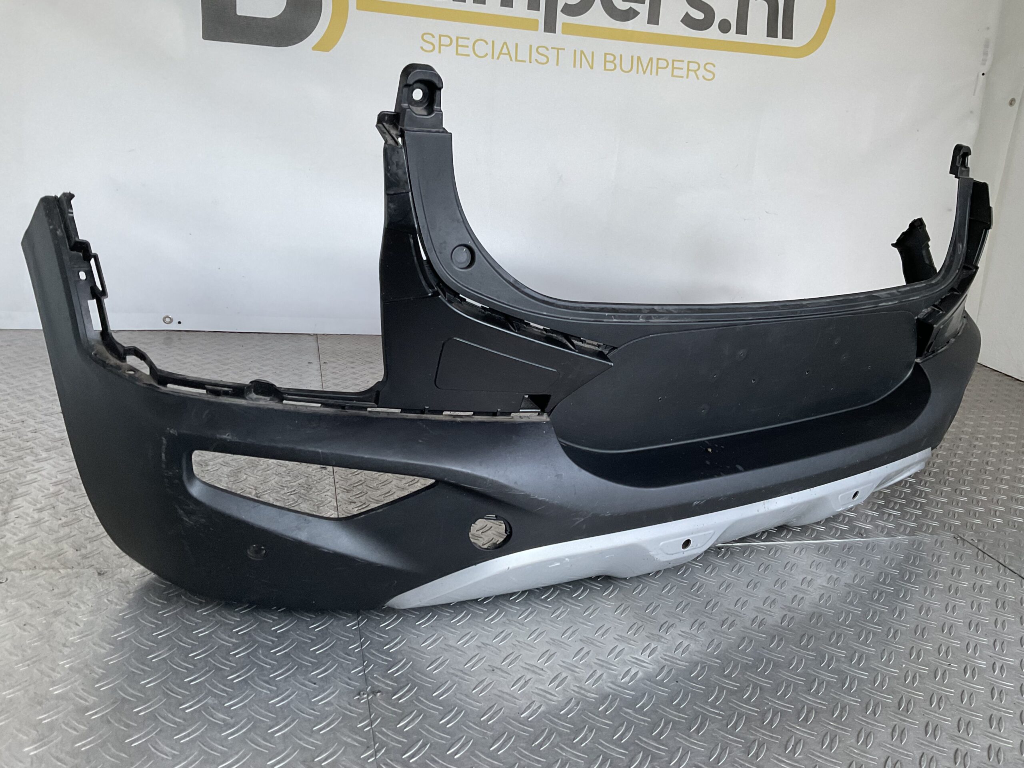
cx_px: 512
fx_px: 858
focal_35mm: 29
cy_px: 384
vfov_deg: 48.2
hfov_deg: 61.7
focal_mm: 3
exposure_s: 1/50
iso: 80
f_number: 1.8
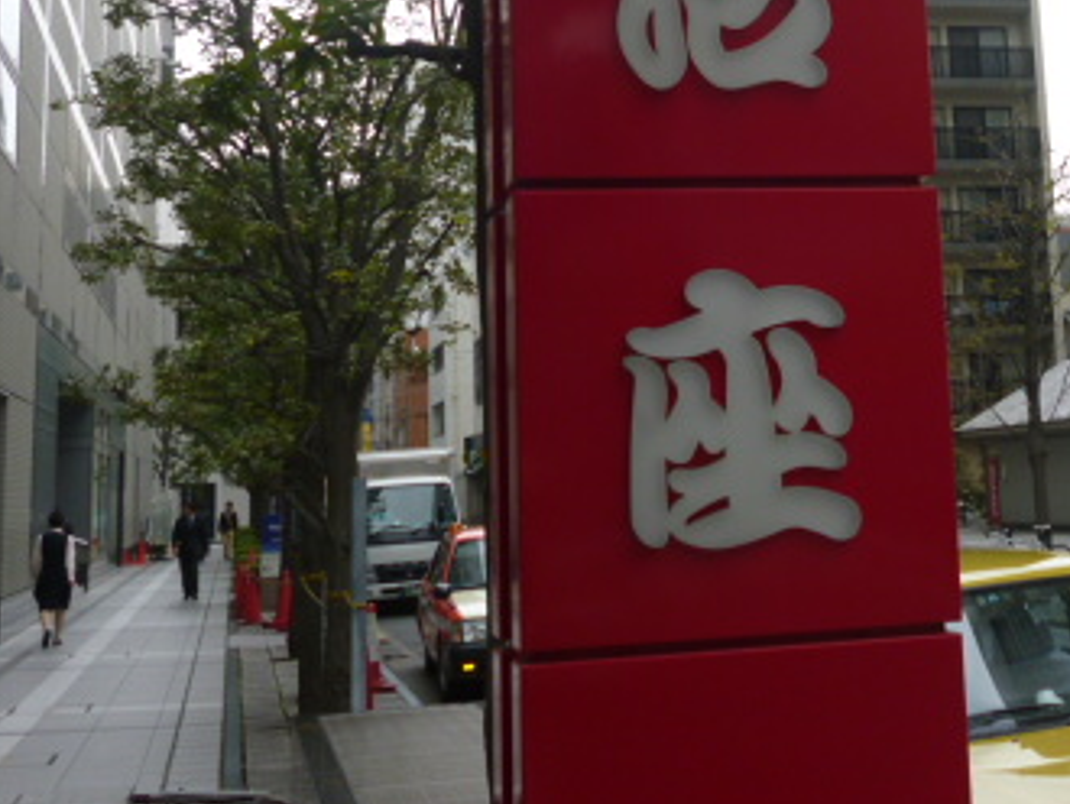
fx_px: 1918
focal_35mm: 62
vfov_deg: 23.0
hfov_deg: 30.6
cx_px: 820
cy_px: 68
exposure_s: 1/160
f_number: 3.3
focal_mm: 5.7
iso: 100
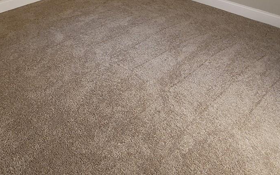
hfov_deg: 59.2
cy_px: -24
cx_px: 114
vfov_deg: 33.6
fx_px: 244
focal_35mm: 32
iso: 100
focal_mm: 2.2
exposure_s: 1/60
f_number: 2.2
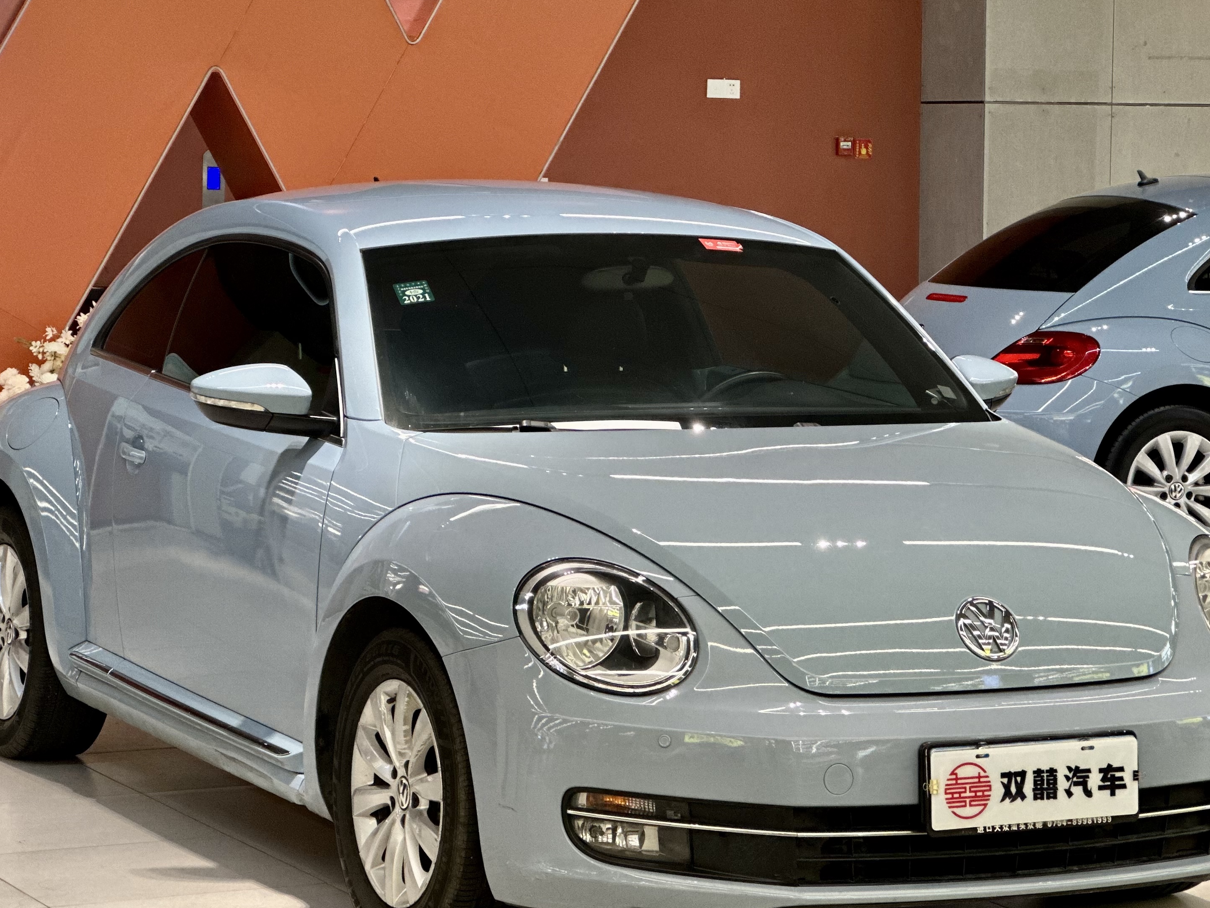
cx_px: 618
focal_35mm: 108
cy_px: 455
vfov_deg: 13.7
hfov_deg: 18.2
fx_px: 3775
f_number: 2.8
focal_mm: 9
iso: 250
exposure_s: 1/63
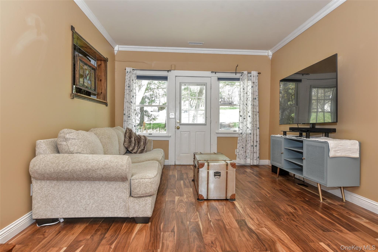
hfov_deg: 84.0
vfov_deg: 61.9
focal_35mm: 20
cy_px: 126
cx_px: 189
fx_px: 210
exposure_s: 1/125
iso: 800
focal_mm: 20
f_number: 5.6
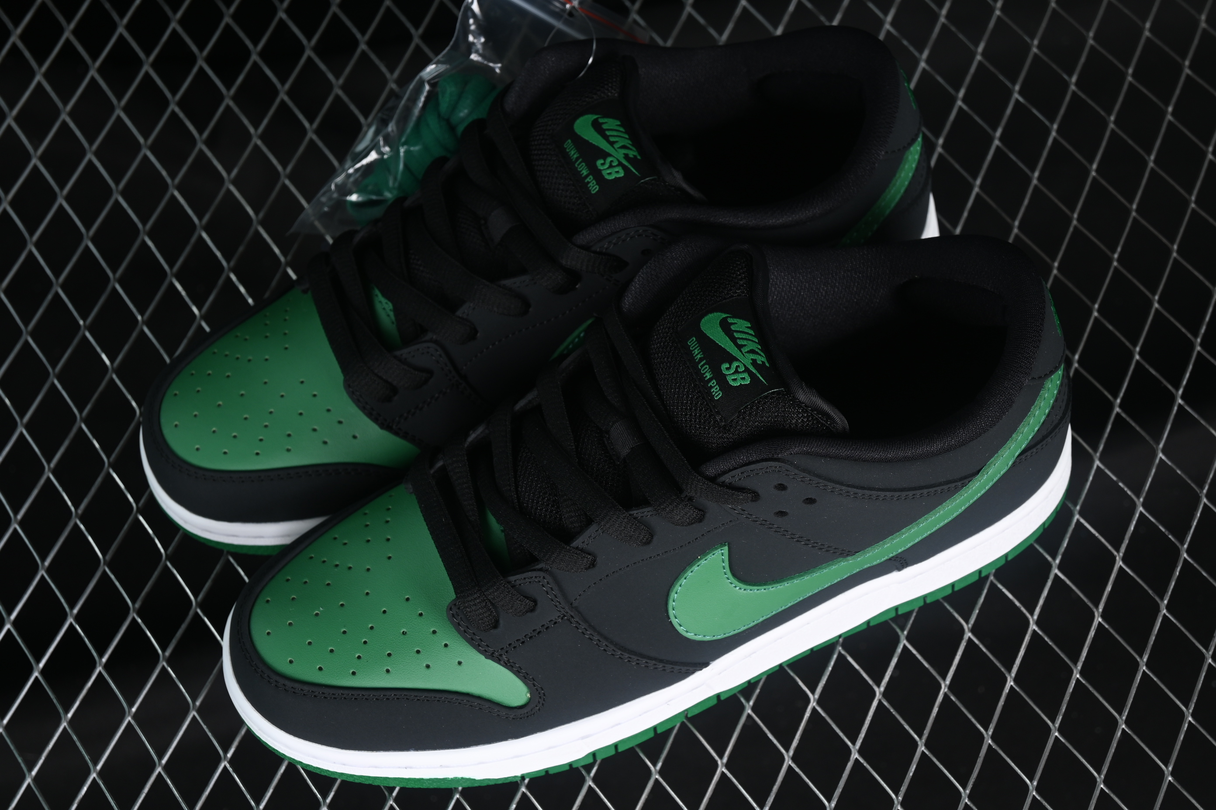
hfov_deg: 27.0
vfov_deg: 18.2
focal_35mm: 75
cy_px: 405
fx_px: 2533
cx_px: 608
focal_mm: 50
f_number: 6.3
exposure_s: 1/50
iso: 160
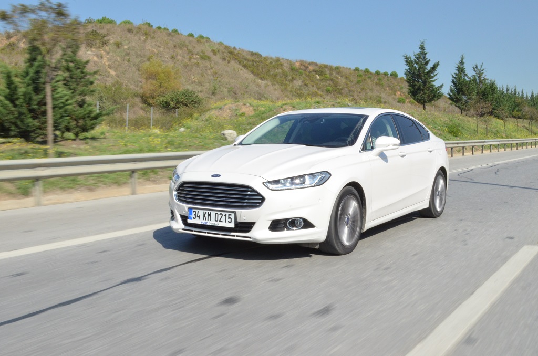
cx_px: 269
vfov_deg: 34.1
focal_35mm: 39
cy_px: 178
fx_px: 582
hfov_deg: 49.6
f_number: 29
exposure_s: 1/200
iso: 1250
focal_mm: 26
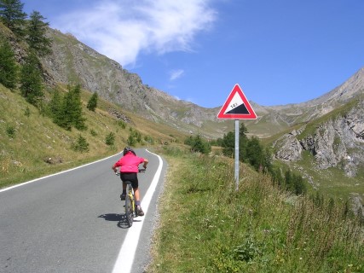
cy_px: 136
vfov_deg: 35.1
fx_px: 431
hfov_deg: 45.8
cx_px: 182
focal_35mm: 41
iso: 50
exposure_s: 1/244
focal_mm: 6.2
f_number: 5.8
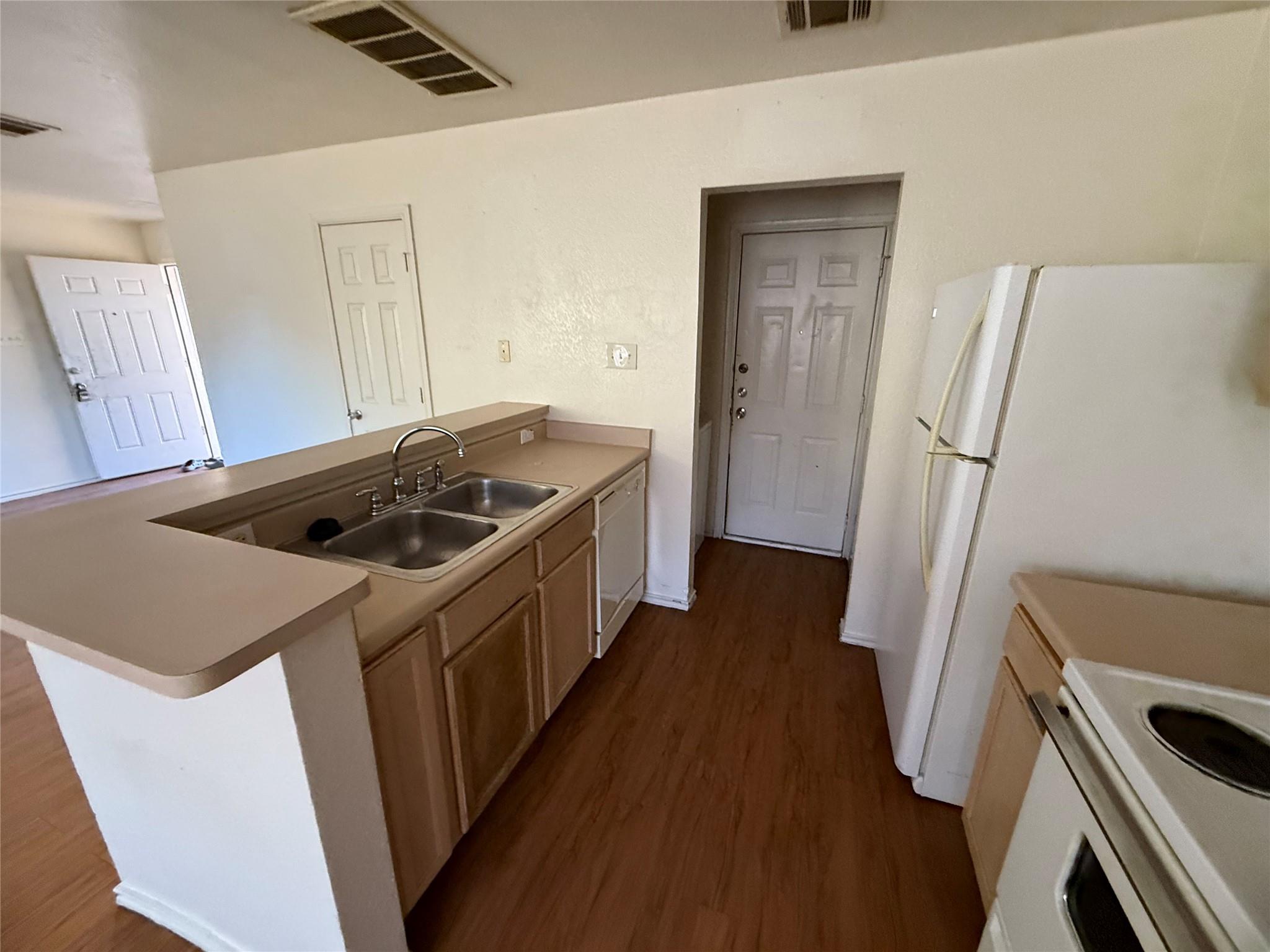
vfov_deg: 85.7
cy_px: 476
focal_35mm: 14
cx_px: 635
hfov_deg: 102.1
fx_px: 514
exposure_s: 1/60
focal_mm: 2.22
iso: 500
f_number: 2.2
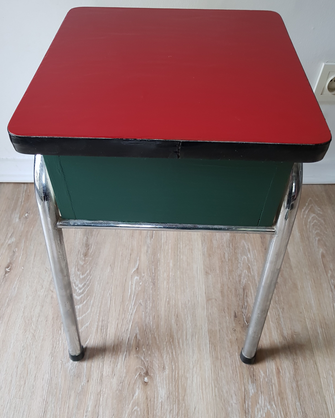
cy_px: 207
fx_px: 347
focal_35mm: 28
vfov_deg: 62.2
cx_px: 162
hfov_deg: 51.5
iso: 200
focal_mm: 4.2
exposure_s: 1/30
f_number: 1.7
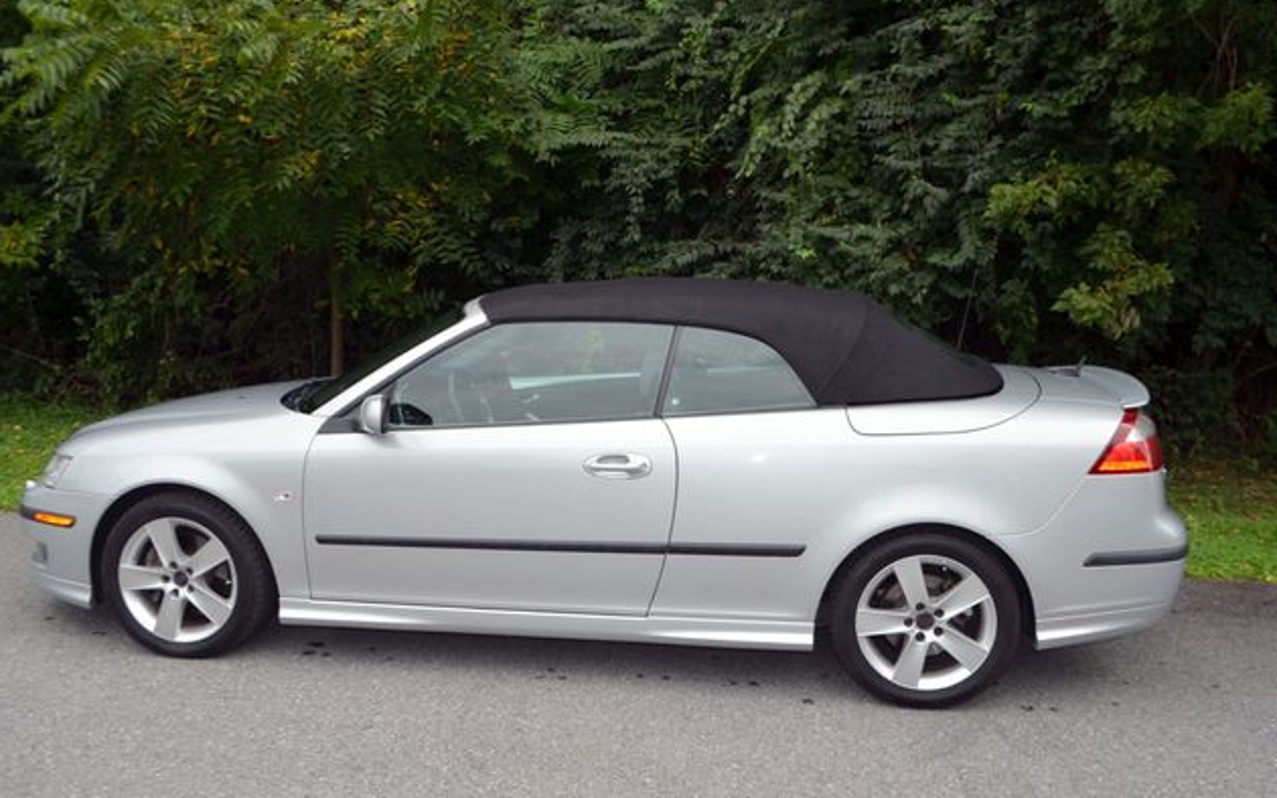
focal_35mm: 31
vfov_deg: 40.6
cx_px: 643
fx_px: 1079
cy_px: 385
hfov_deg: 61.2
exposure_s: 1/200
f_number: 5.6
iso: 100
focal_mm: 20
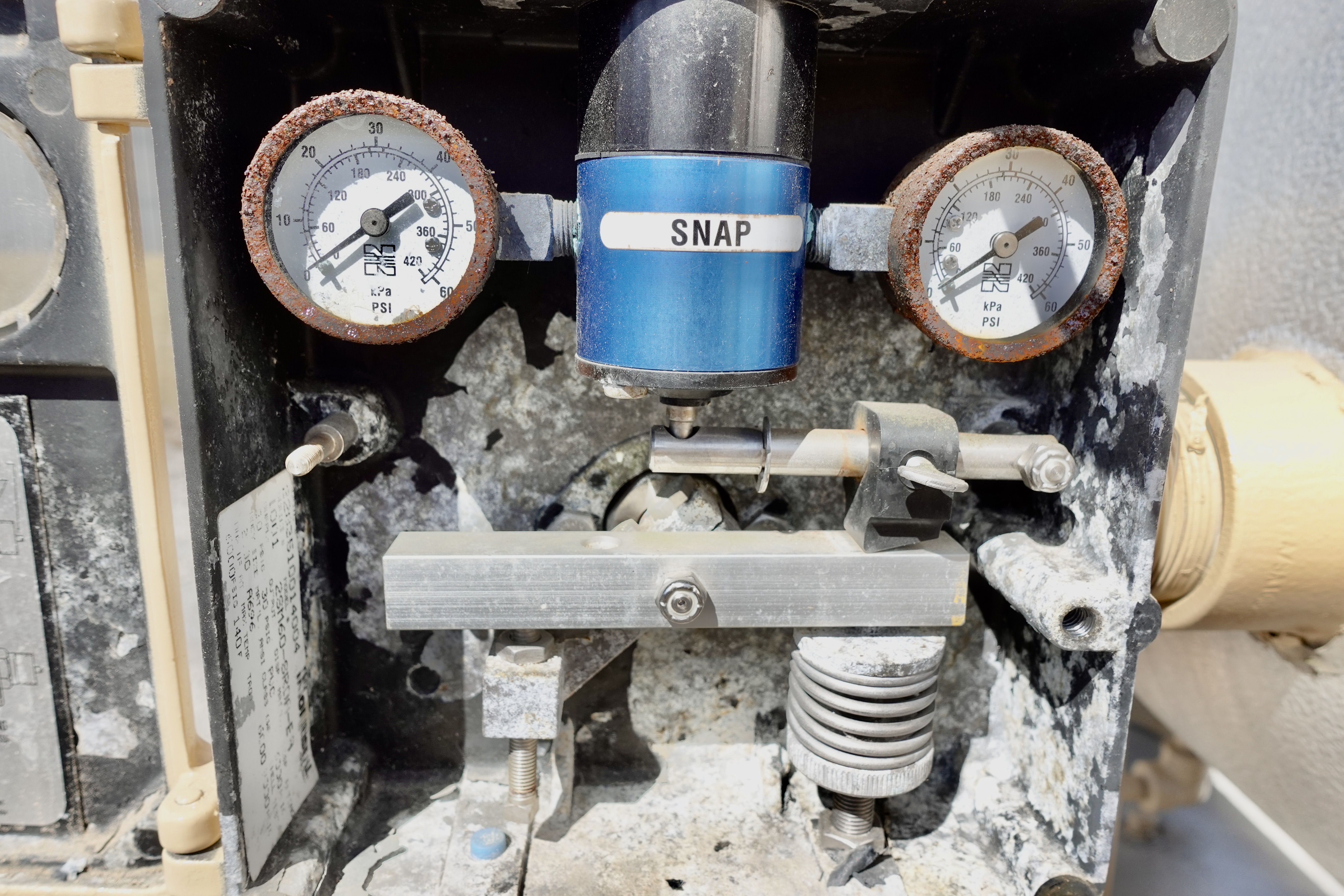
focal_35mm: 24
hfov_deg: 73.7
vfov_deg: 53.1
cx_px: 672
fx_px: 896
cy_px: 448
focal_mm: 9.4
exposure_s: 1/800
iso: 125
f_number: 4
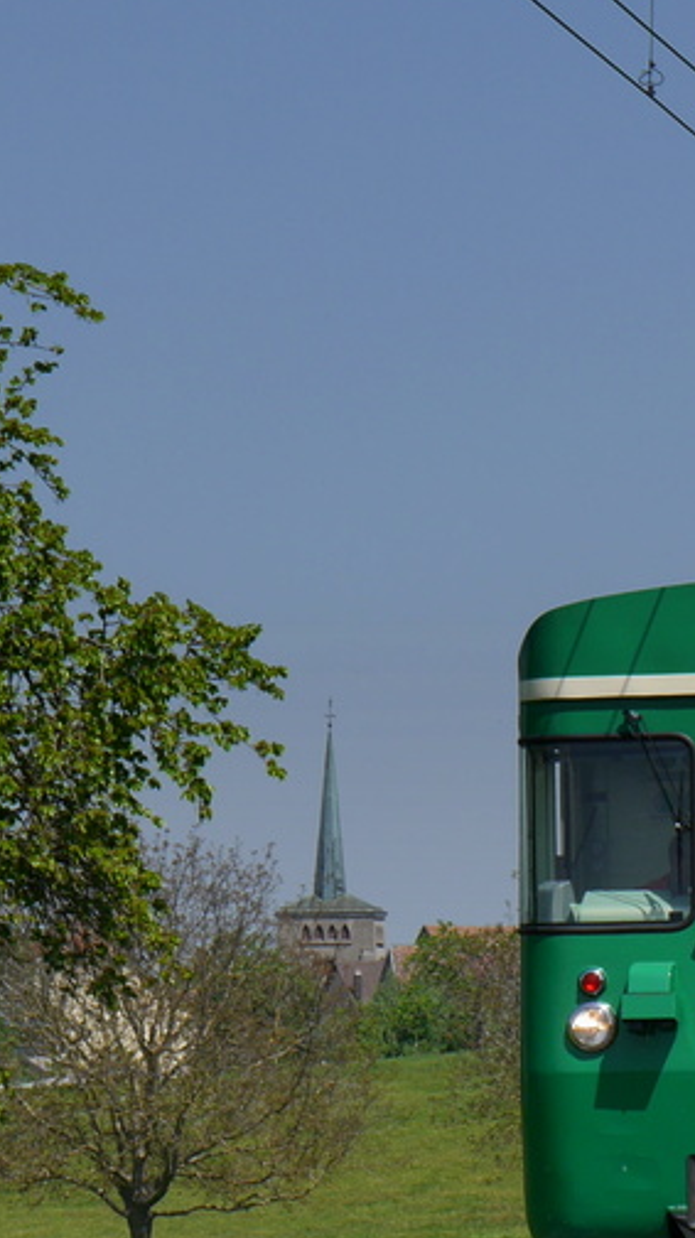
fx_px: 6299
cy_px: 852
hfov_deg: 6.3
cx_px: 717
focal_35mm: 192
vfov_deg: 11.2
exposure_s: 1/320
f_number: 10
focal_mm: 37
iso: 160
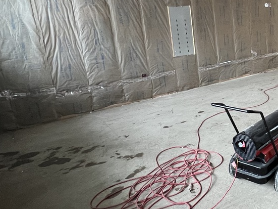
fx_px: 273
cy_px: 73
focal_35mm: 34
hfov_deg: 42.6
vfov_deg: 41.3
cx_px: 305
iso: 320
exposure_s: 1/60
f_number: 1.8
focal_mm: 1.57
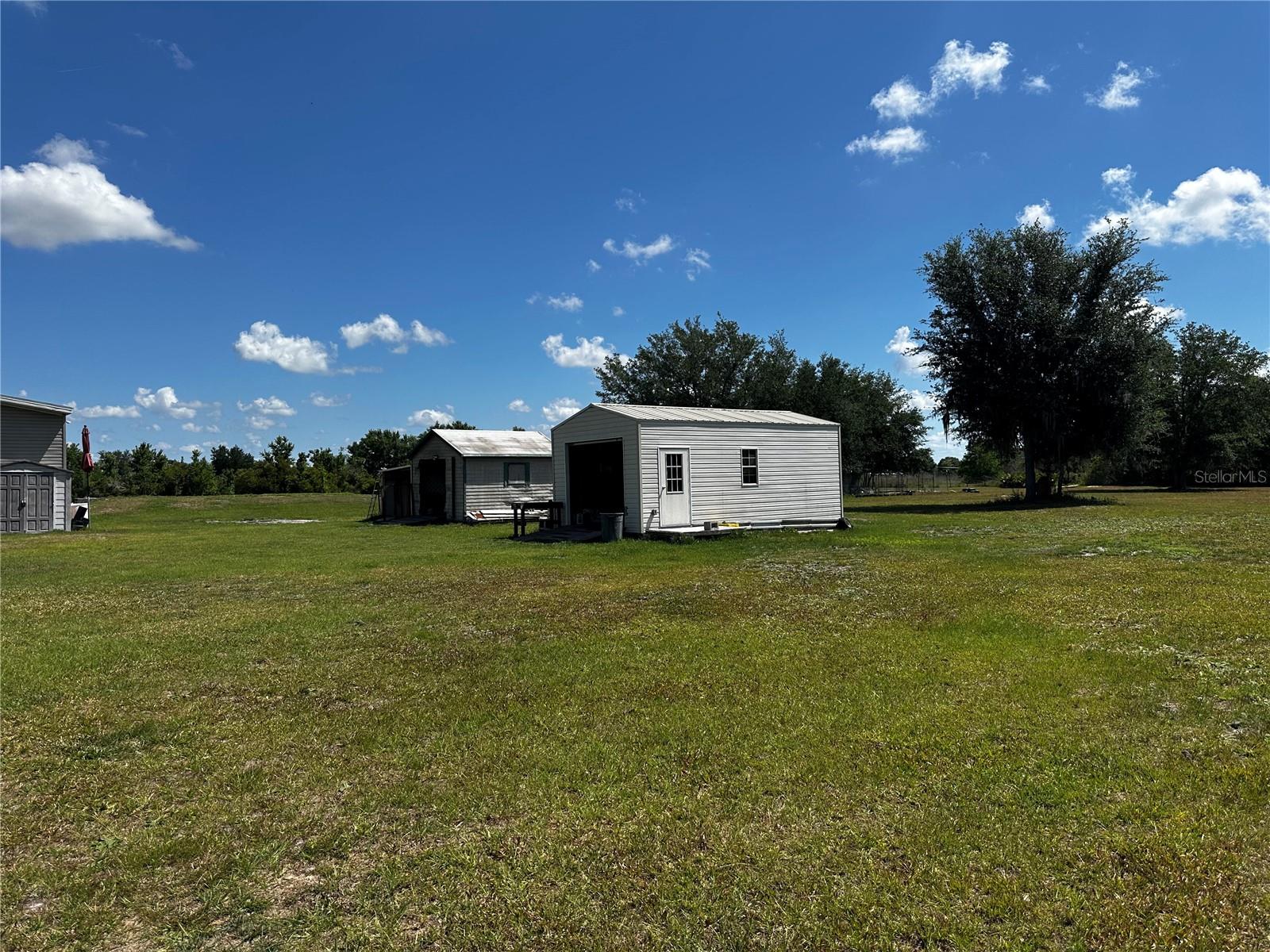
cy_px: 476
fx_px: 881
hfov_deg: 71.6
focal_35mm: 24
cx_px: 635
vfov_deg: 56.8
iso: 80
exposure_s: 1/5848
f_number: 1.78
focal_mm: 6.86
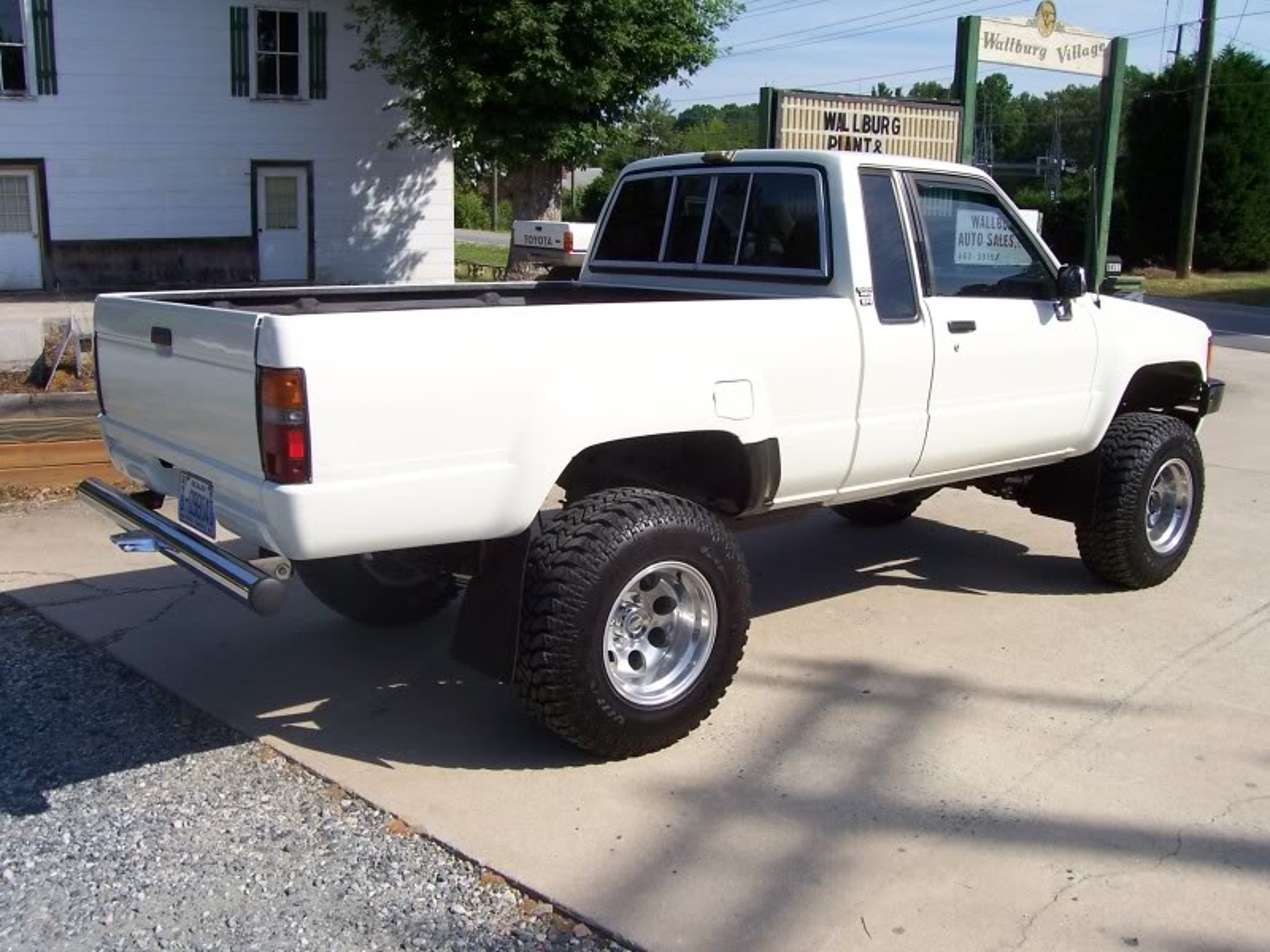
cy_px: 476
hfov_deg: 54.0
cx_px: 635
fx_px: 1247
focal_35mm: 34
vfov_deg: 41.8
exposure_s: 1/500
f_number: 5.6
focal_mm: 5.6
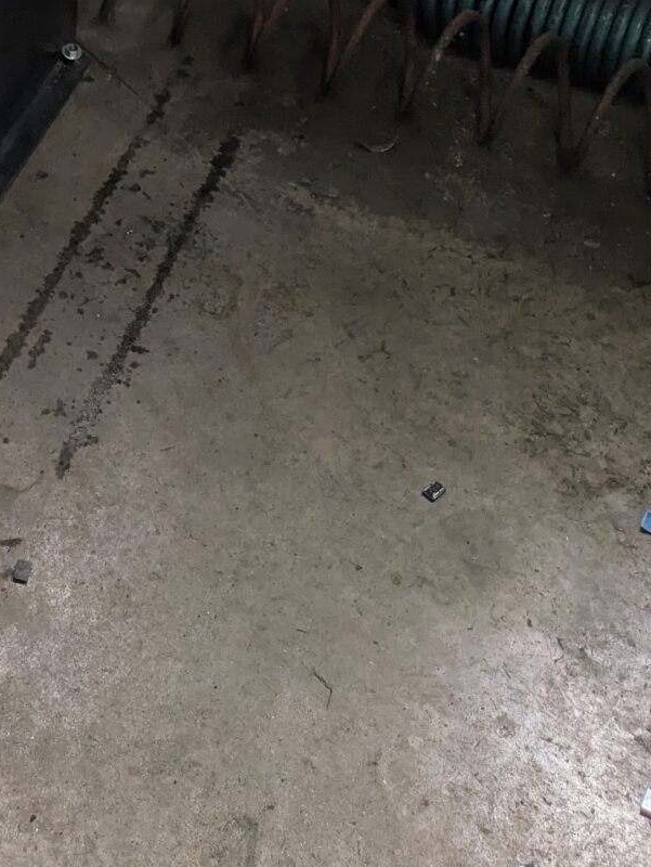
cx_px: -56
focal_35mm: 80
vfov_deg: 20.6
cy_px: -461
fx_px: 2004
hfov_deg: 17.8
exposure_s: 1/268
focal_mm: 5.43
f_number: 1.89
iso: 53
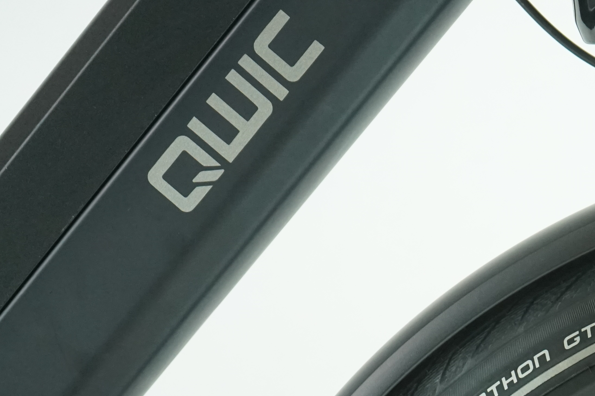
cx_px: 747
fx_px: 2215
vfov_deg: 10.1
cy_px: 499
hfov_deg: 14.7
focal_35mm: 134
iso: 2500
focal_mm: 49
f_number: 5.6
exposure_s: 1/200
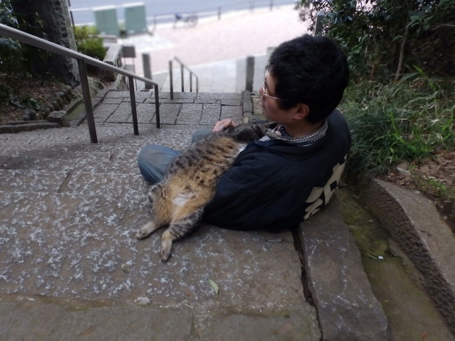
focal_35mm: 22
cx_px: 228
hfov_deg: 76.4
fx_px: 289
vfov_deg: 61.1
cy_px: 170
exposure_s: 1/30
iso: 640
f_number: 3.4
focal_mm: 4
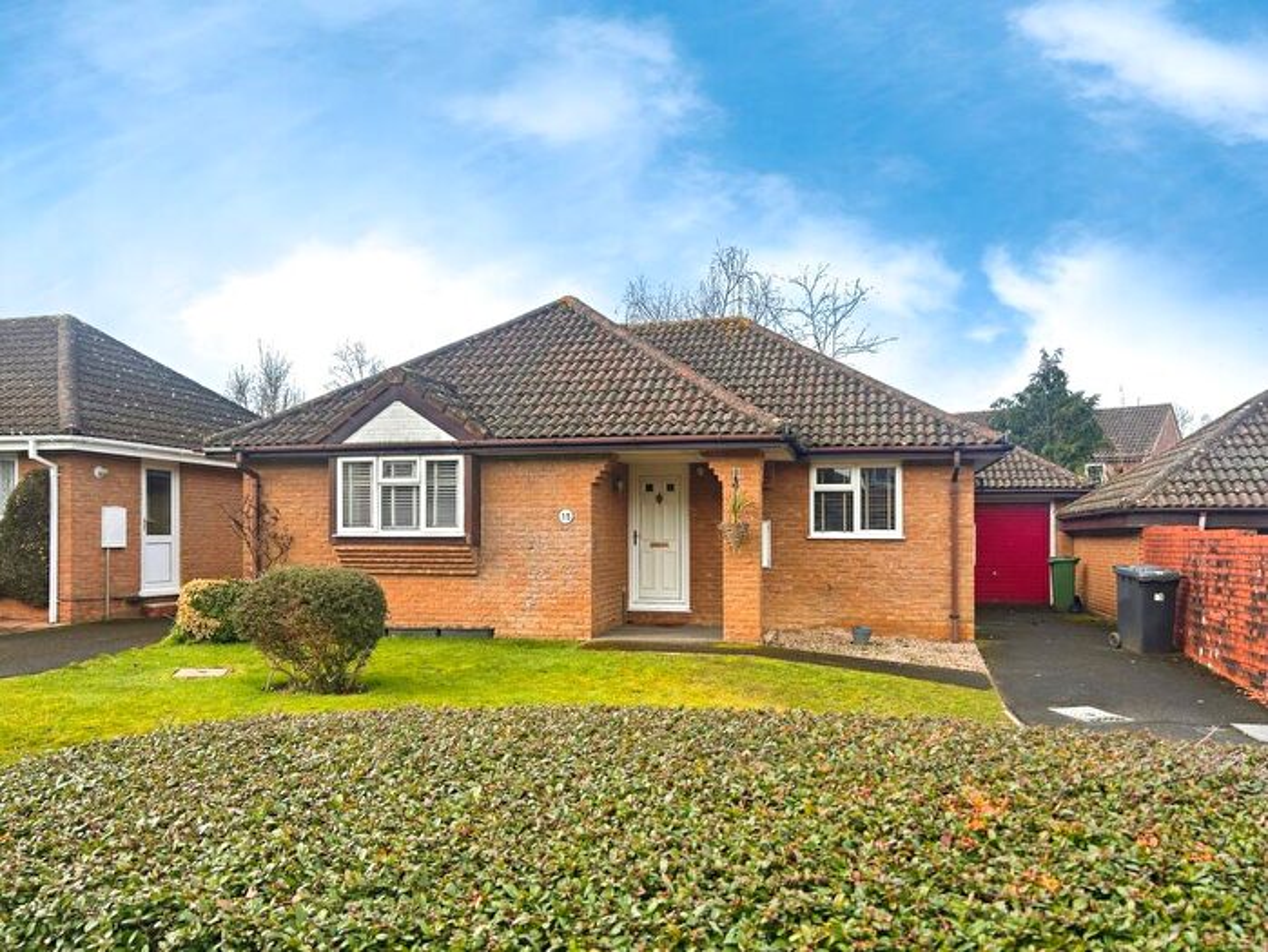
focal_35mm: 26
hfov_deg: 67.3
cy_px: 476
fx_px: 953
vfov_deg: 53.1
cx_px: 634
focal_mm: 5.7
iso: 50
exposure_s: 1/2083
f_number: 1.5
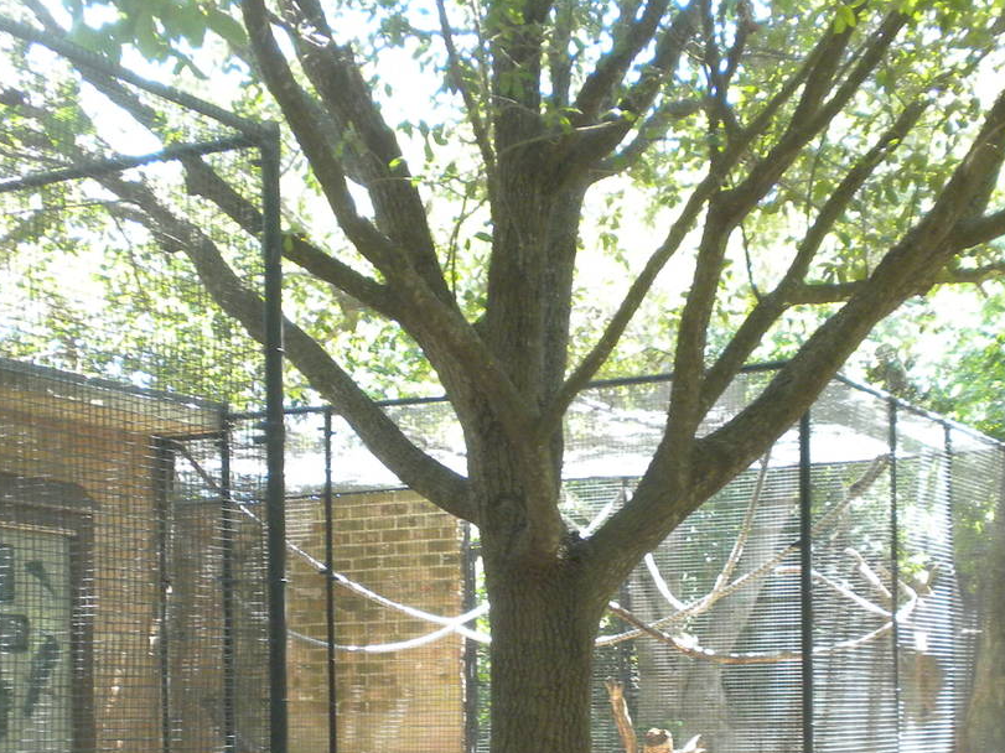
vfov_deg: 19.6
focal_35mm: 73
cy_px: 738
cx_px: 539
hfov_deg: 26.7
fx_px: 2119
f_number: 3.5
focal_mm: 6.6
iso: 211
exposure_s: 1/55.8
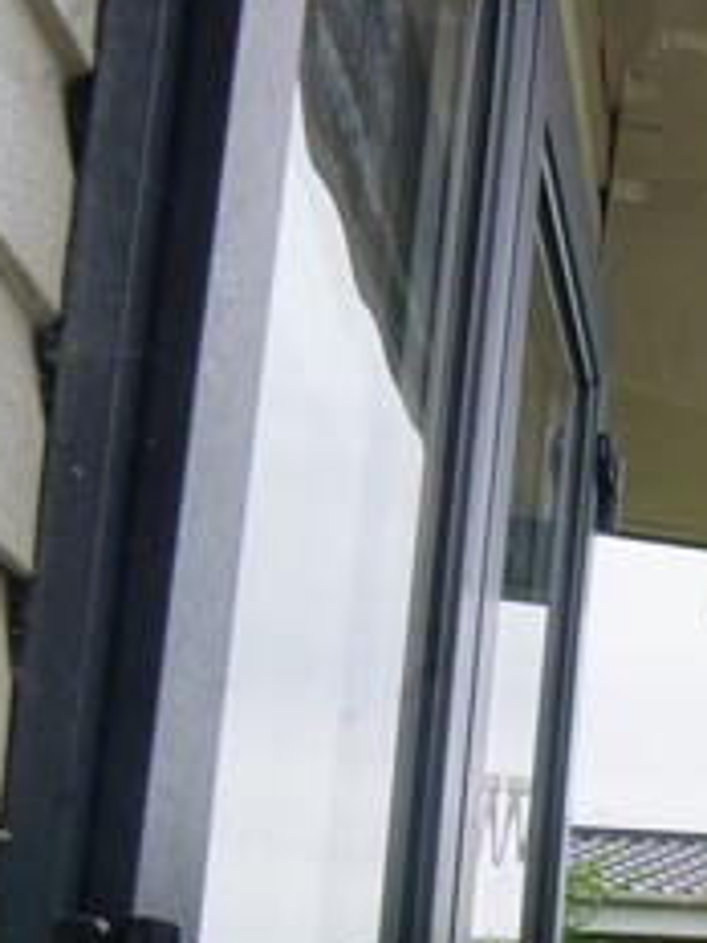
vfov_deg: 25.5
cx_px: 1865
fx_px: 1961
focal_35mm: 72
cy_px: 982
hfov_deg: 13.0
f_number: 16
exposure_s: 1/60
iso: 250
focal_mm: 17
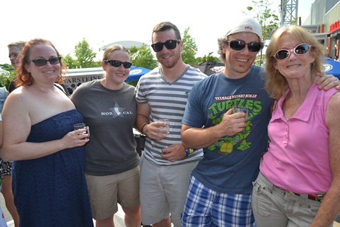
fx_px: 255
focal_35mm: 27
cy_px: 114
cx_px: 170
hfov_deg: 67.4
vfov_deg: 48.0
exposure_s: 1/125
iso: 125
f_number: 4
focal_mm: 18
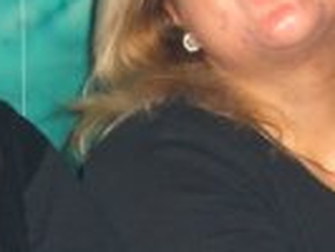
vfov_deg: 8.7
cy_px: 154
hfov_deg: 11.5
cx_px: 83
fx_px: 1656
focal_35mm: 171
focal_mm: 7.9
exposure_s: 1/60
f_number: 2.8
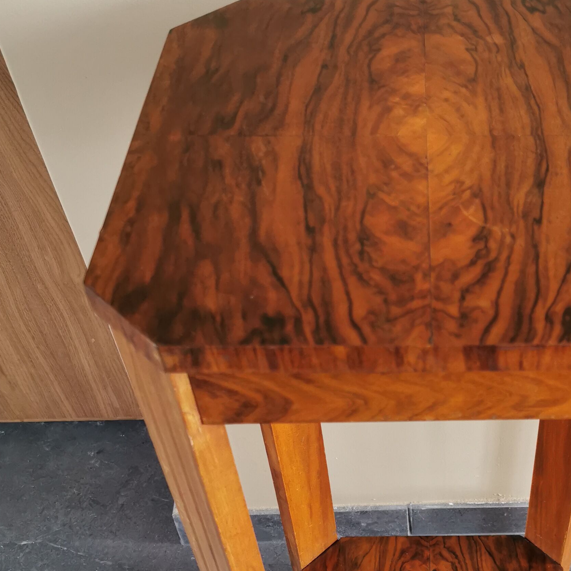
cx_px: 435
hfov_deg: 32.1
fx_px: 970
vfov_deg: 32.2
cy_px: 424
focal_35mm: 52
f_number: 1.6
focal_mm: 5.56
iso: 200
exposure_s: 1/120
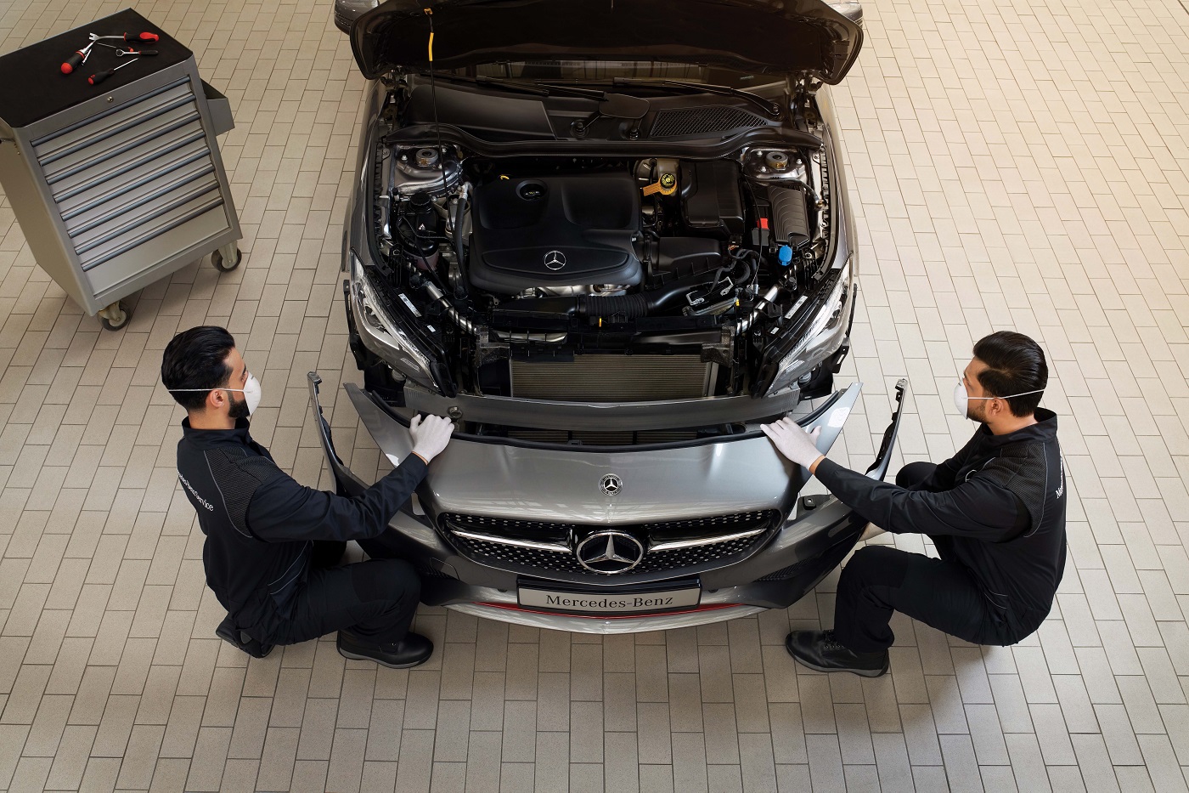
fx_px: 1156
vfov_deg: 37.8
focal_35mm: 35
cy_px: 396
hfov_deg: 54.4
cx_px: 594
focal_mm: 35
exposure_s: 1/50
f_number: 8
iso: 500
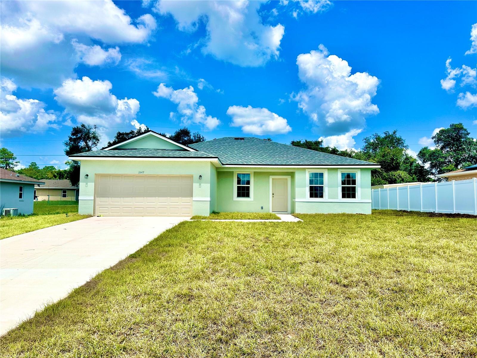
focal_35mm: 24
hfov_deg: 71.6
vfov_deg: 56.8
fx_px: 331
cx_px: 238
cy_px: 179
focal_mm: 6.86
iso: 80
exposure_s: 1/8197
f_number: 1.78
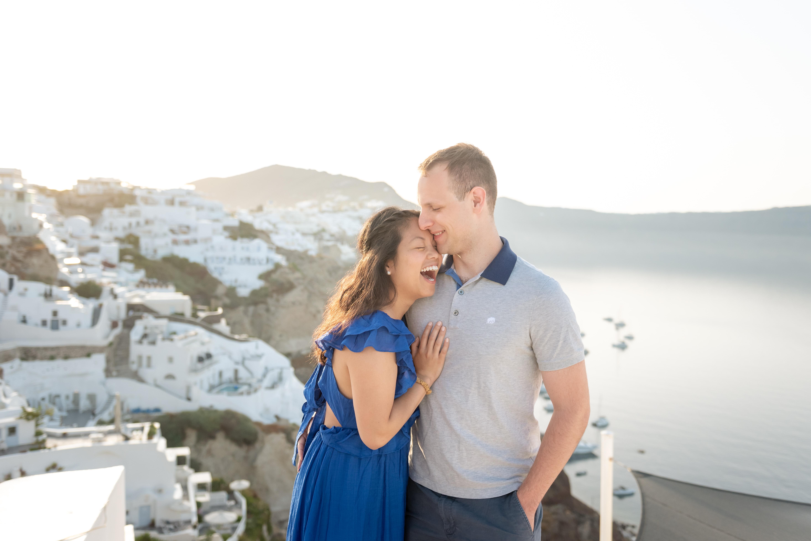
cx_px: 406
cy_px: 270
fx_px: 721
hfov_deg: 58.7
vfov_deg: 41.2
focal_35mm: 32
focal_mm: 32
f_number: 3.5
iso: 500
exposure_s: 1/2500
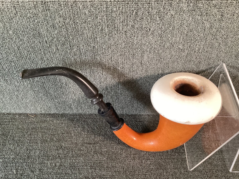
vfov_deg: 45.4
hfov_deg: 58.3
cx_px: 120
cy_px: 90
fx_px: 214
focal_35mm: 31
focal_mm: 3.3
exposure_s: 1/60
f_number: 2.4
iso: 320
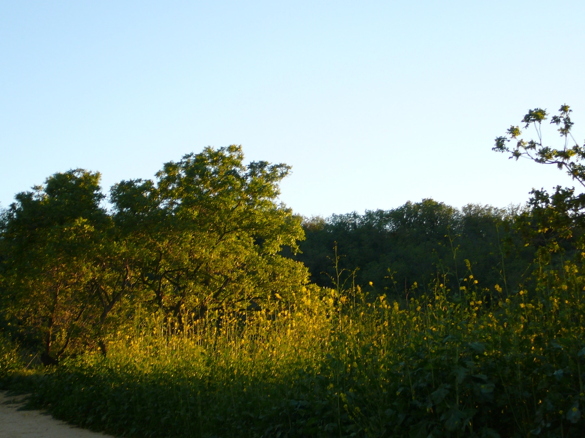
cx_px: 292
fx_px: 1098
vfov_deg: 22.6
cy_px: 219
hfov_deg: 29.8
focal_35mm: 65
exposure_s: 1/125
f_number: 3.6
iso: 80
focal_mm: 9.7
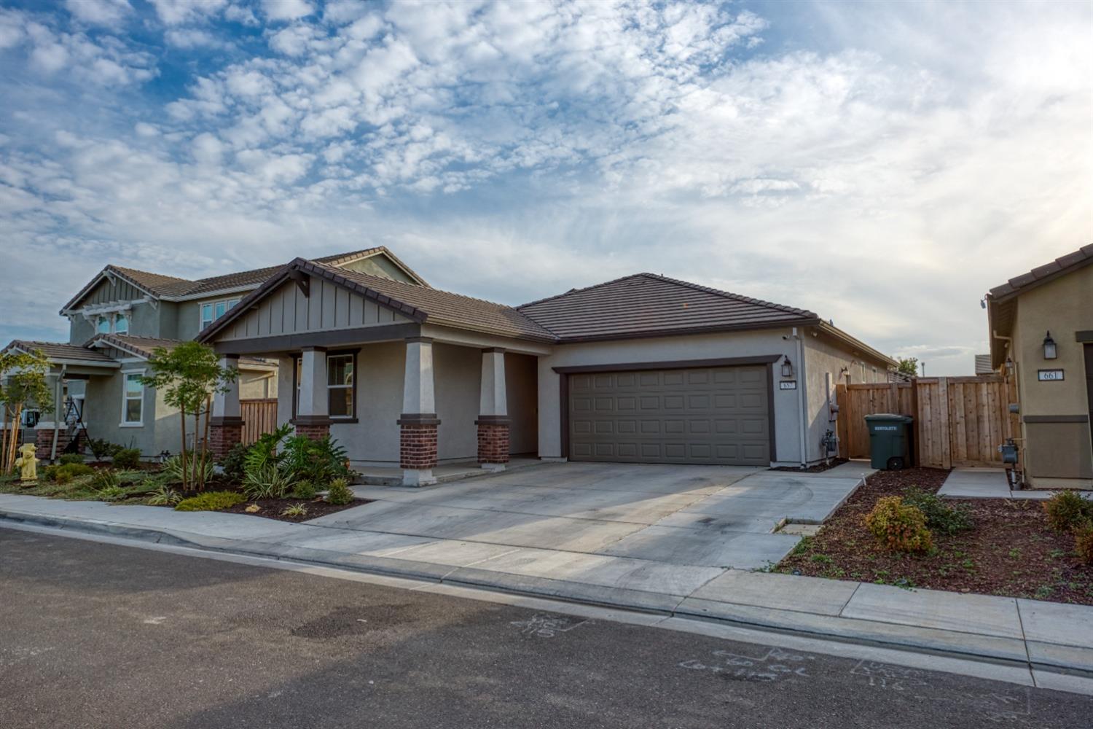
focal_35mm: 24
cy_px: 364
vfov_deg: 53.1
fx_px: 729
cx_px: 546
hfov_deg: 73.7
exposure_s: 1/160
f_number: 10
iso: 400
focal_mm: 24
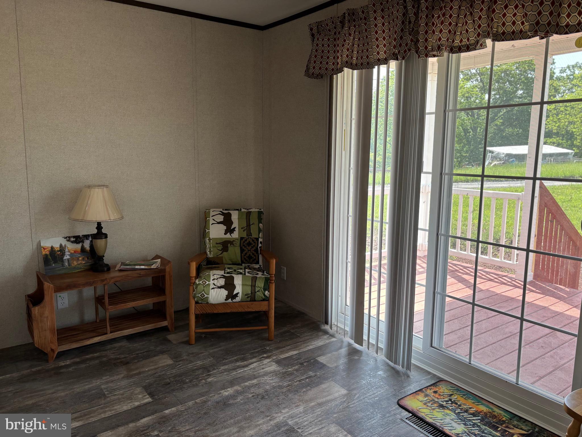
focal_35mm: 26
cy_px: 218
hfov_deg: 67.3
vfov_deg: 53.1
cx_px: 291
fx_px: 437
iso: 32
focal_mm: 5.96
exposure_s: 1/121
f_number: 1.6
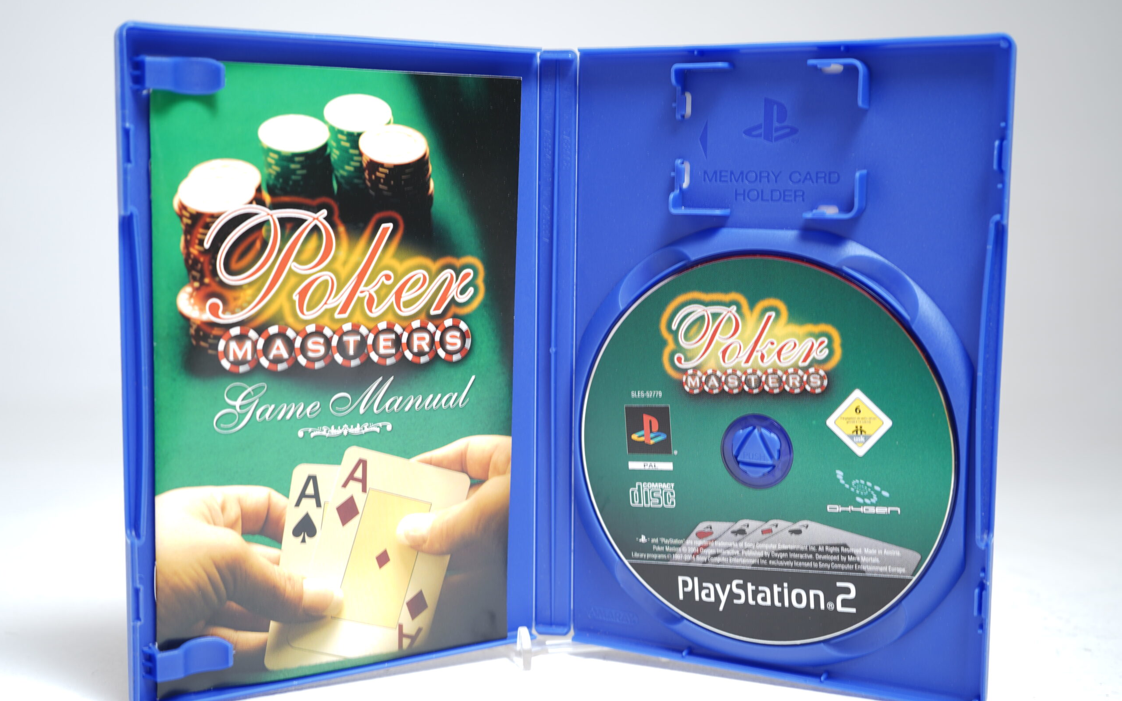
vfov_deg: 29.9
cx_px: 562
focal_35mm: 43
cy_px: 350
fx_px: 1315
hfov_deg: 46.2
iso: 64
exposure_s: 1/2
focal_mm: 42
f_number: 5.6
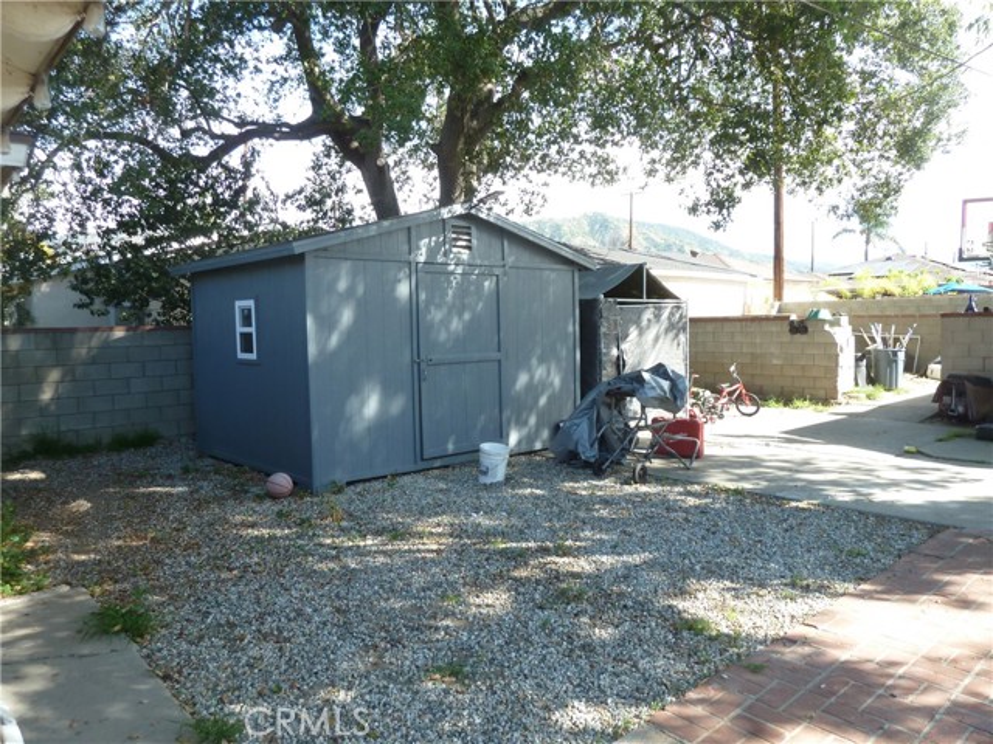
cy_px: 372
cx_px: 496
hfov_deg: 69.4
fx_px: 717
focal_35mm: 25
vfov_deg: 54.9
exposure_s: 1/100
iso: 80
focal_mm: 4.1
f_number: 4
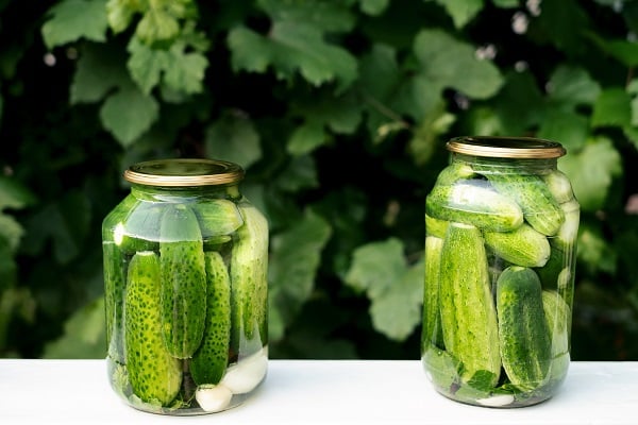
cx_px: 319
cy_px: 212
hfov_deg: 37.5
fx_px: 939
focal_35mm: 53
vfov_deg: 25.5
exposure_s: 1/200
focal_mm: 35
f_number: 2.5
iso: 160
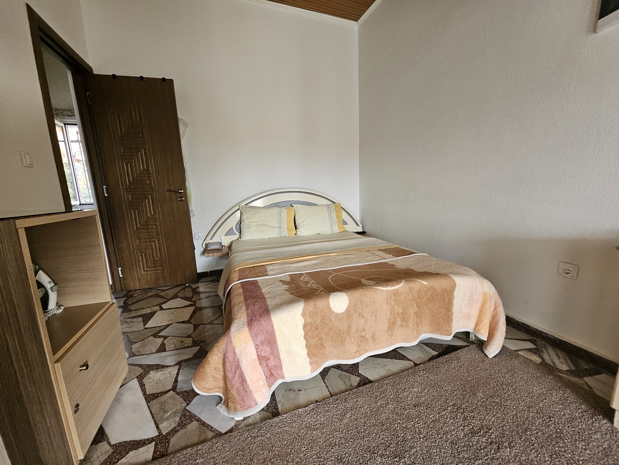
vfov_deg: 89.9
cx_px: 310
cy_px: 232
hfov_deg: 106.2
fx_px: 232
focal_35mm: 13
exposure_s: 1/71
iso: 250
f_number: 2.2
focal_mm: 1.74
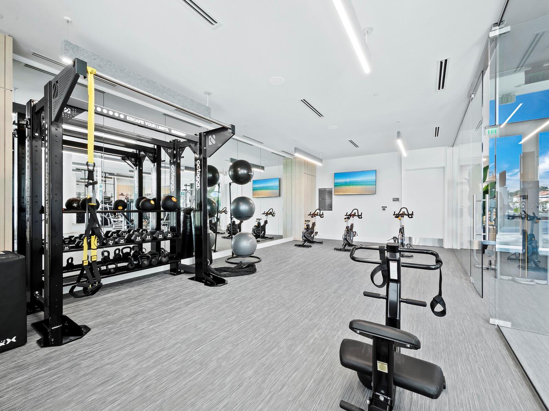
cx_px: 274
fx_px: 222
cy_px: 206
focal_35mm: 14
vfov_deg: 85.7
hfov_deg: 102.1
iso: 400
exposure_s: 1/1.67
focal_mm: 7
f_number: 11
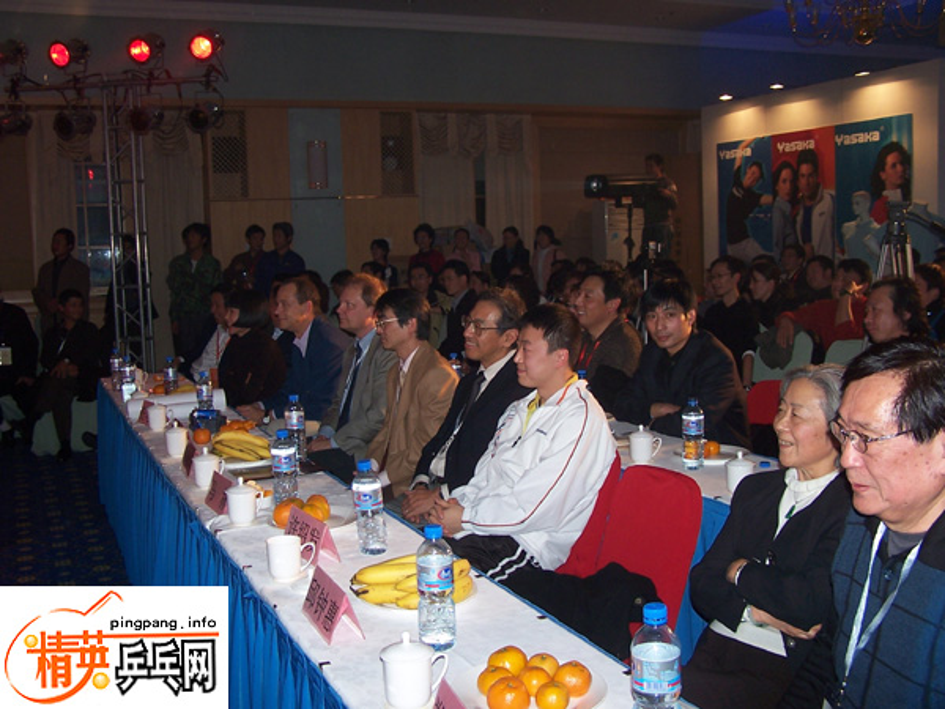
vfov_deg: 37.7
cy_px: 354
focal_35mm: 38
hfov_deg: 49.0
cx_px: 472
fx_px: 1037
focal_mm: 6.3
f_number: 2.8
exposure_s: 1/60
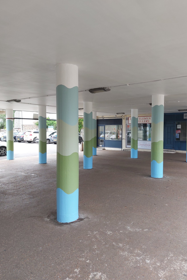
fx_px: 210
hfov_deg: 47.8
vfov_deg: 67.4
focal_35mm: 27
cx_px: 105
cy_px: 137
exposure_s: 1/100
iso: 50
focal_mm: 5.23
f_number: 1.8
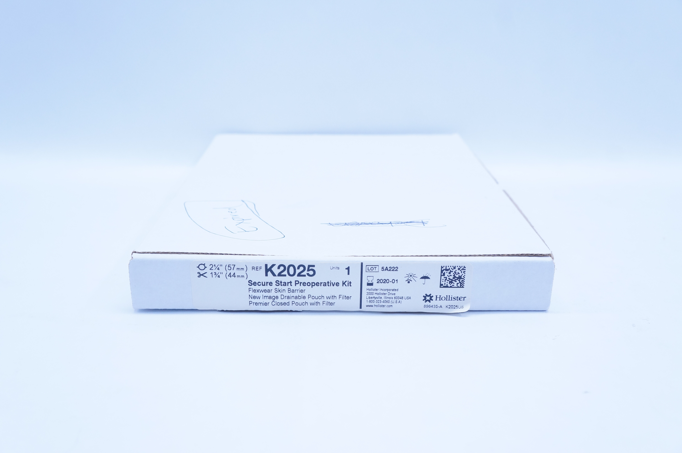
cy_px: 226
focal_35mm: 40
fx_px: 766
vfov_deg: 32.9
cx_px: 341
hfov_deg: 48.0
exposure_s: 1/160
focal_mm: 27
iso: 800
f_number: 5.6
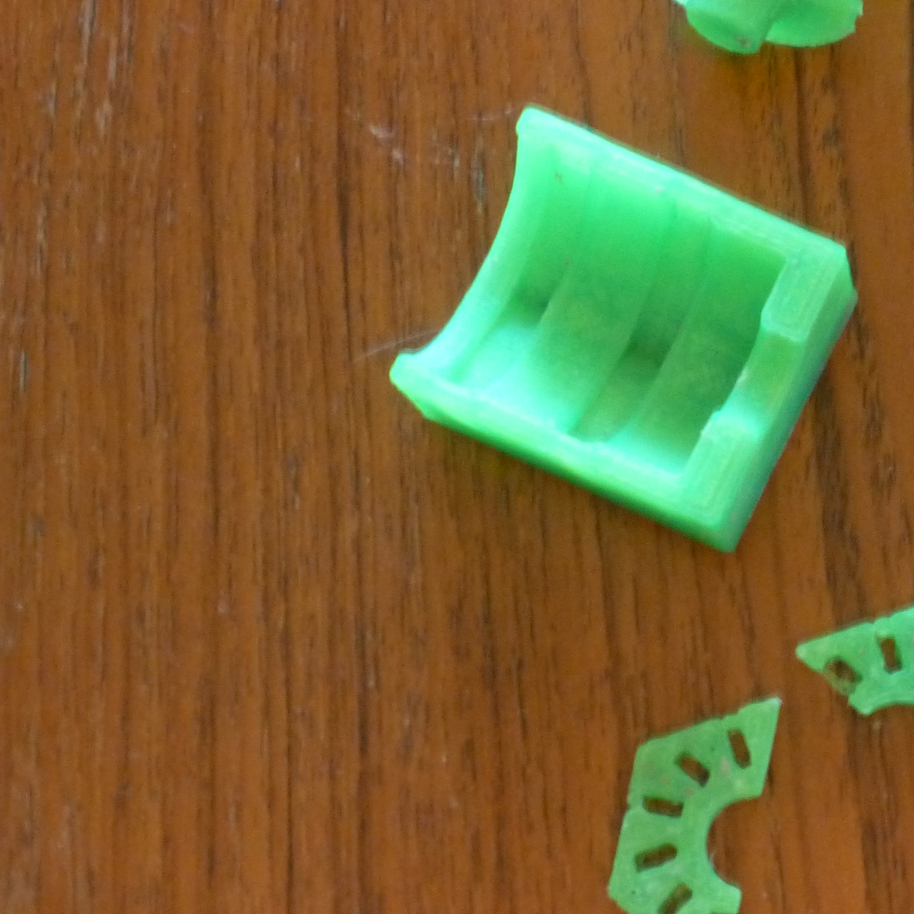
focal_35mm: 106
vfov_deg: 16.4
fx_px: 3167
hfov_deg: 15.8
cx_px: 1081
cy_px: 335
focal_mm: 8.5
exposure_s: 1/5
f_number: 4.2
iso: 400
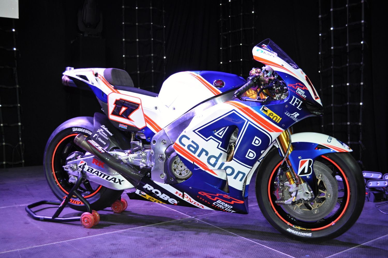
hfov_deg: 53.2
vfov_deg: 36.8
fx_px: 387
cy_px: 129
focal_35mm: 36
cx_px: 194
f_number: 4
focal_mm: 24
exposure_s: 1/30
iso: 250
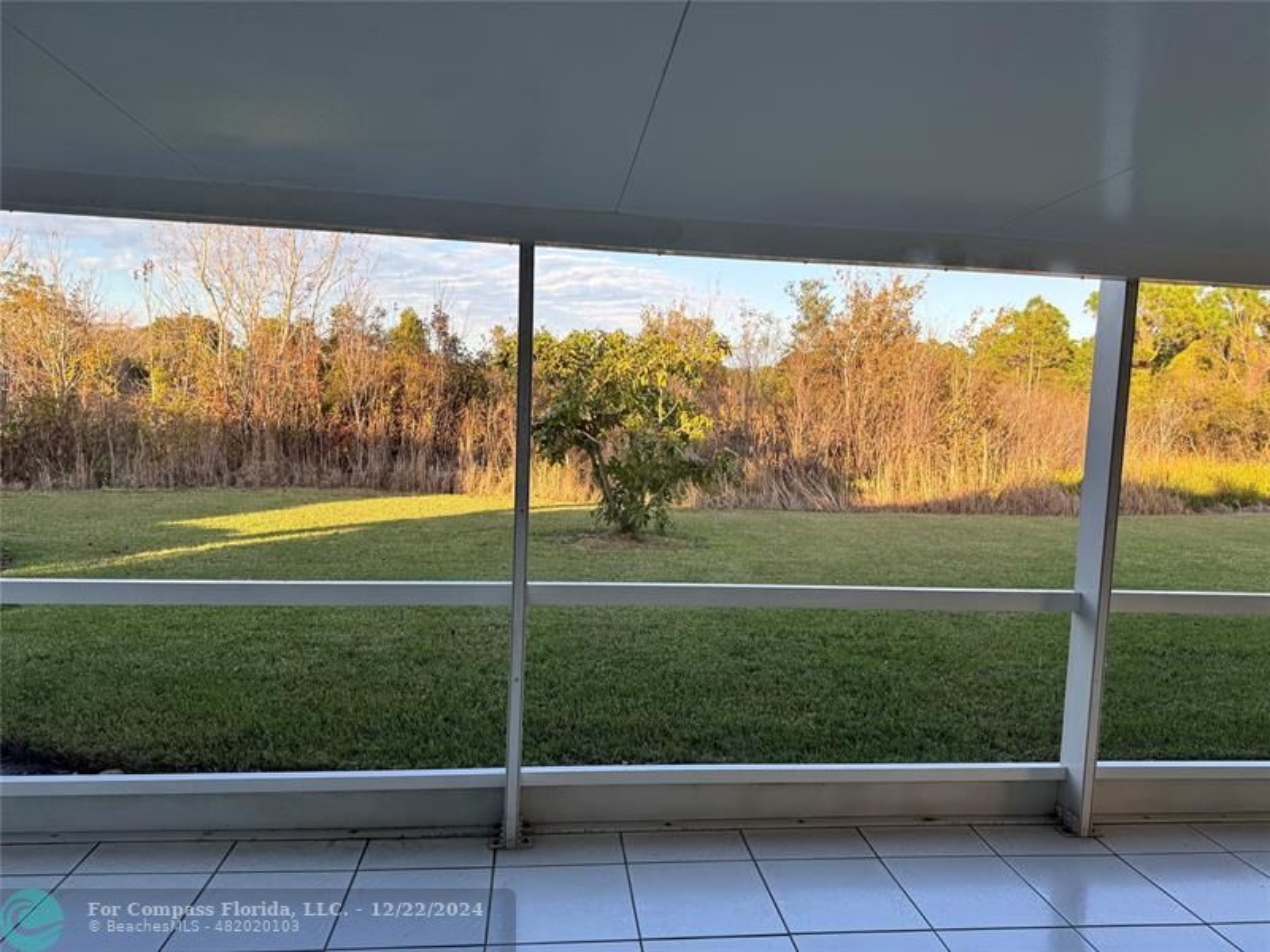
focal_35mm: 24
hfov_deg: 71.6
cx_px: 635
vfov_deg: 56.8
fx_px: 881
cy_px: 476
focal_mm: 6.76
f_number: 1.78
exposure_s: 1/518
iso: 80
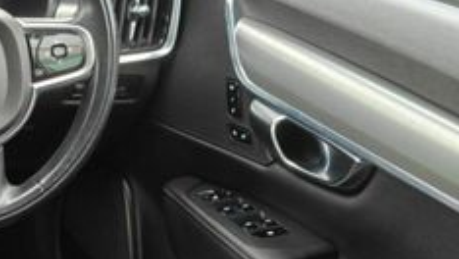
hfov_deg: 27.1
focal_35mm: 67
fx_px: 816
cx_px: -114
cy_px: 176
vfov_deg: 18.0
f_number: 1.7
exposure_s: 1/100
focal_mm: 6.06
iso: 640
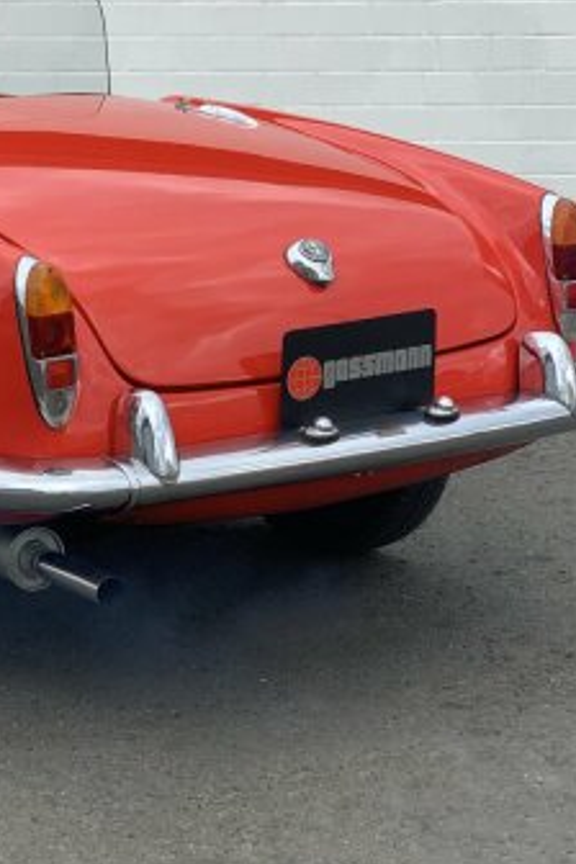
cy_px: 319
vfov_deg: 19.8
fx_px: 2472
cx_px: -72
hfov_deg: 13.0
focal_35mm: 103
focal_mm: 6
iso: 16
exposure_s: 1/363
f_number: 2.4
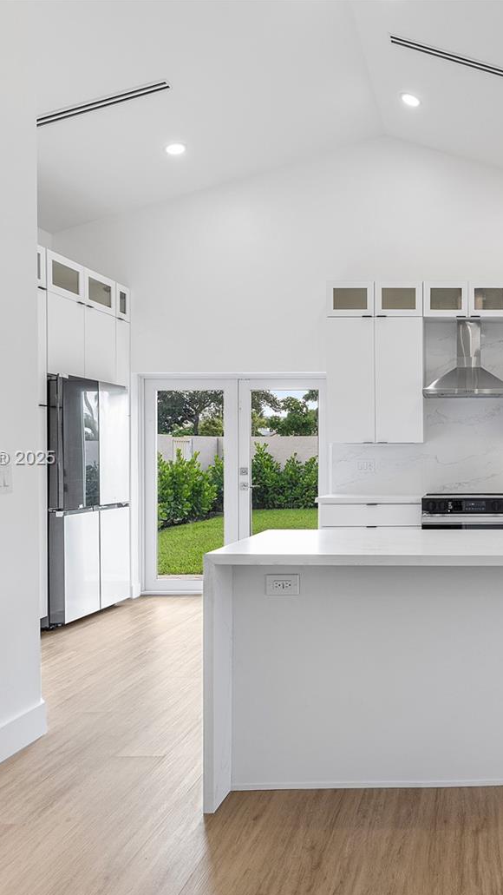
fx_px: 636
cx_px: 472
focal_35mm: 27
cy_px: 459
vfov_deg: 70.2
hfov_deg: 39.4
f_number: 8
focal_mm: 11
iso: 160
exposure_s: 1/10
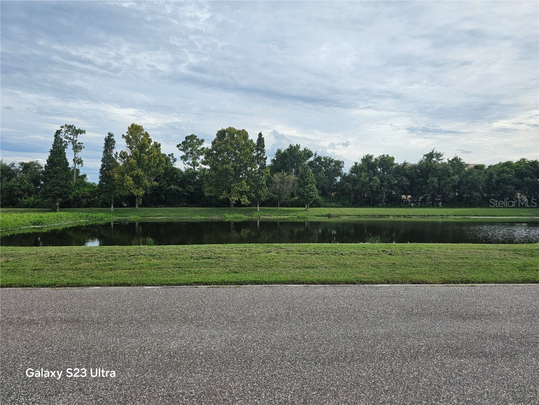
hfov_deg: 73.9
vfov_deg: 58.9
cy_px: 202
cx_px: 270
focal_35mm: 23
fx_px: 358
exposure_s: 1/1126
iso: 20
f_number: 1.7
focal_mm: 6.3
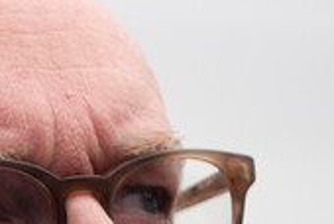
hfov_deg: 2.2
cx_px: -220
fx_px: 8736
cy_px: 411
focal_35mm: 940
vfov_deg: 1.5
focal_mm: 200
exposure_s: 1/1250
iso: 400
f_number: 2.8
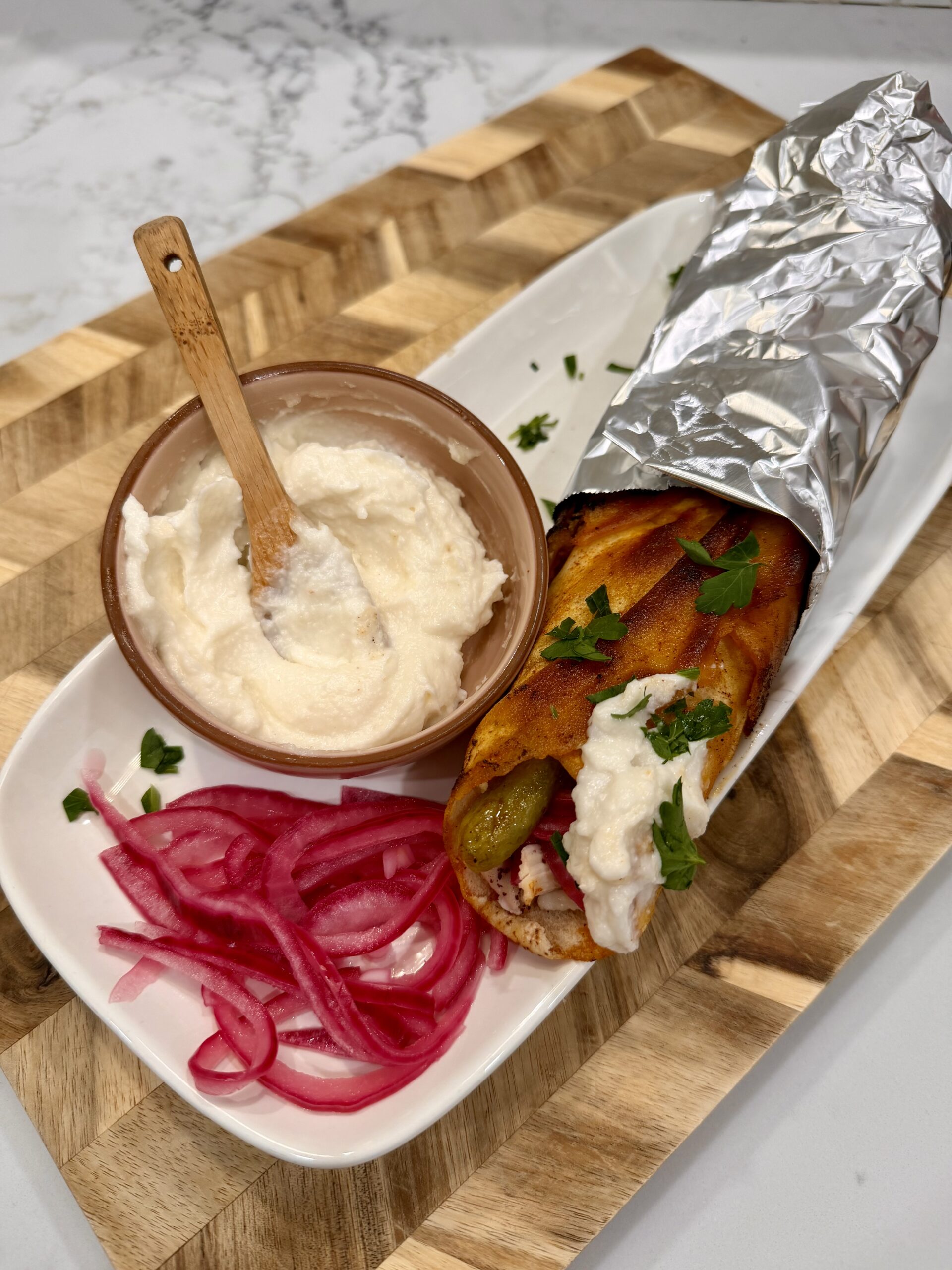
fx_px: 880
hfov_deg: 56.8
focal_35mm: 24
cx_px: 476
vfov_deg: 71.6
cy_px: 635
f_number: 1.78
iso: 125
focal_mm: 6.76
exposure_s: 1/120
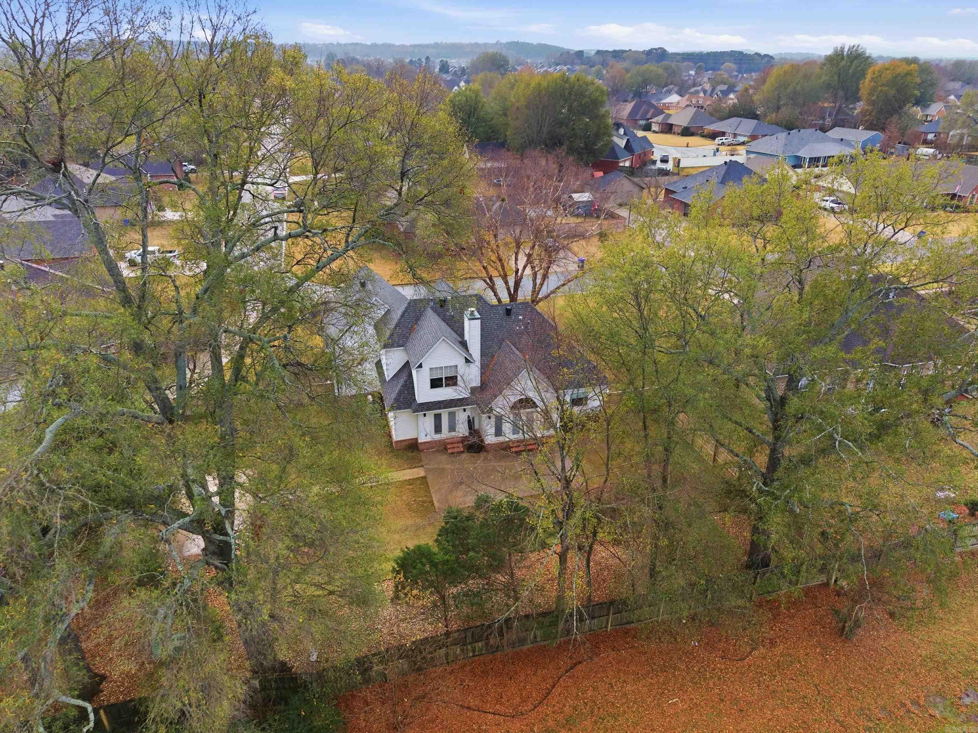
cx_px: 489
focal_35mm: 24
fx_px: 678
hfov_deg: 71.6
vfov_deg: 56.8
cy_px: 366
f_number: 1.8
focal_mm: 8.7
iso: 410
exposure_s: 1/3200
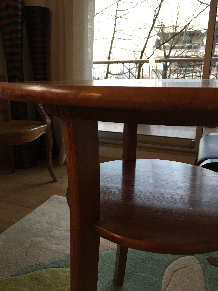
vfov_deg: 61.7
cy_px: 146
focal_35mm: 29
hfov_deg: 48.2
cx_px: 109
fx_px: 244
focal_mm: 4.15
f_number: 2.2
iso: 80
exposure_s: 1/33
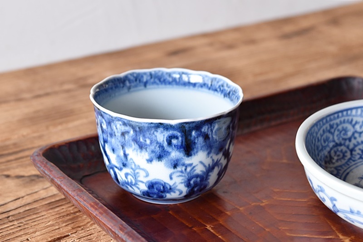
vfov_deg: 16.5
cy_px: 121
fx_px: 832
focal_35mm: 82
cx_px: 182
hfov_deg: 24.6
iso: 800
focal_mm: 55
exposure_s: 1/10
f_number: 5.6
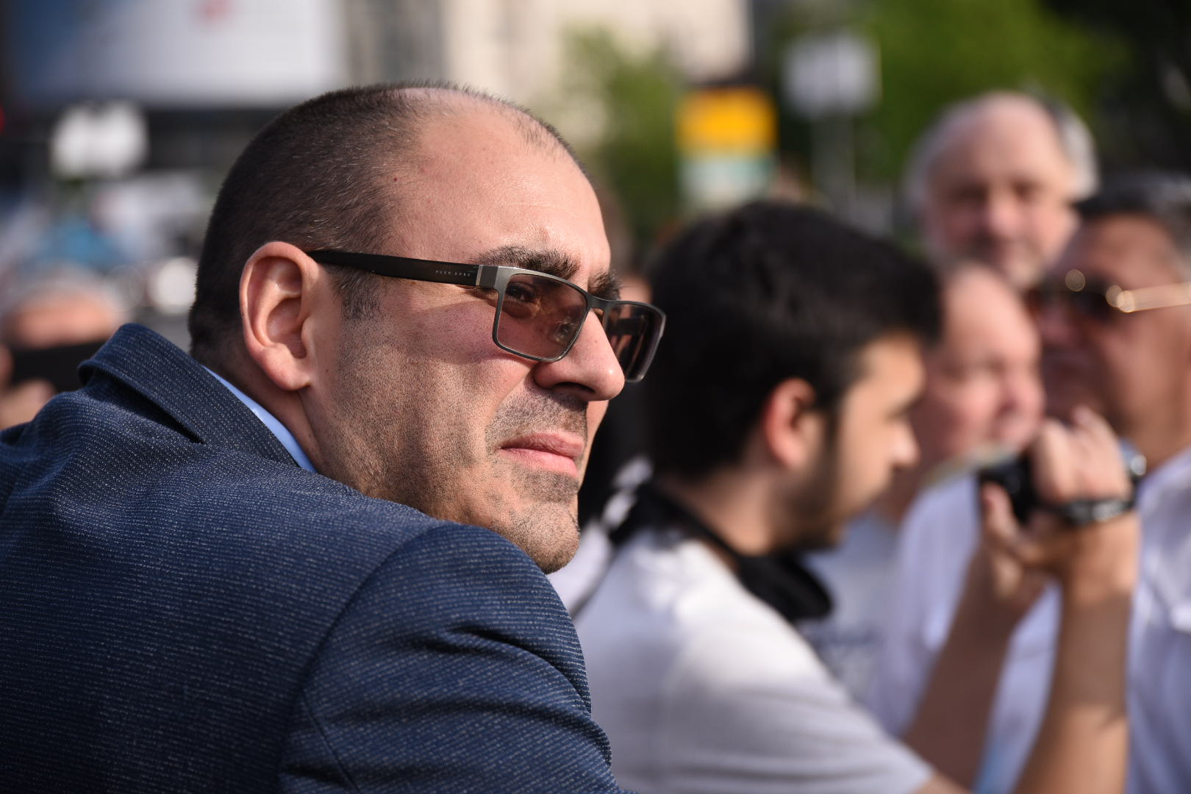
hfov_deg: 19.5
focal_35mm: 105
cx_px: 596
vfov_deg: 13.0
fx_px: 3473
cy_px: 397
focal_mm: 105
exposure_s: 1/1000
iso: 320
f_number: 4
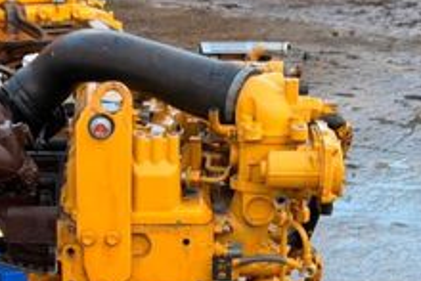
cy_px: 367
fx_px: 1591
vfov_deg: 9.9
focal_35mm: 136
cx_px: 138
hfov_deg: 15.0
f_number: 1.78
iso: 64
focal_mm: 6.76
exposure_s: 1/304
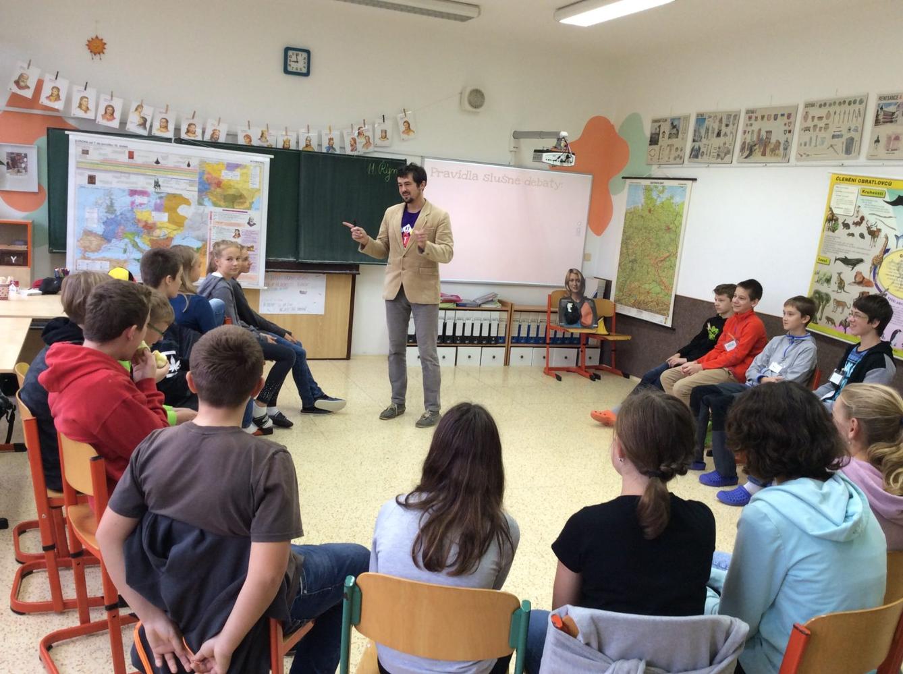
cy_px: 337
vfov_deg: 44.0
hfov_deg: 56.9
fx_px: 833
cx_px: 452
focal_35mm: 32
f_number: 2.4
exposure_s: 1/25
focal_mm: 3.3
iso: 50
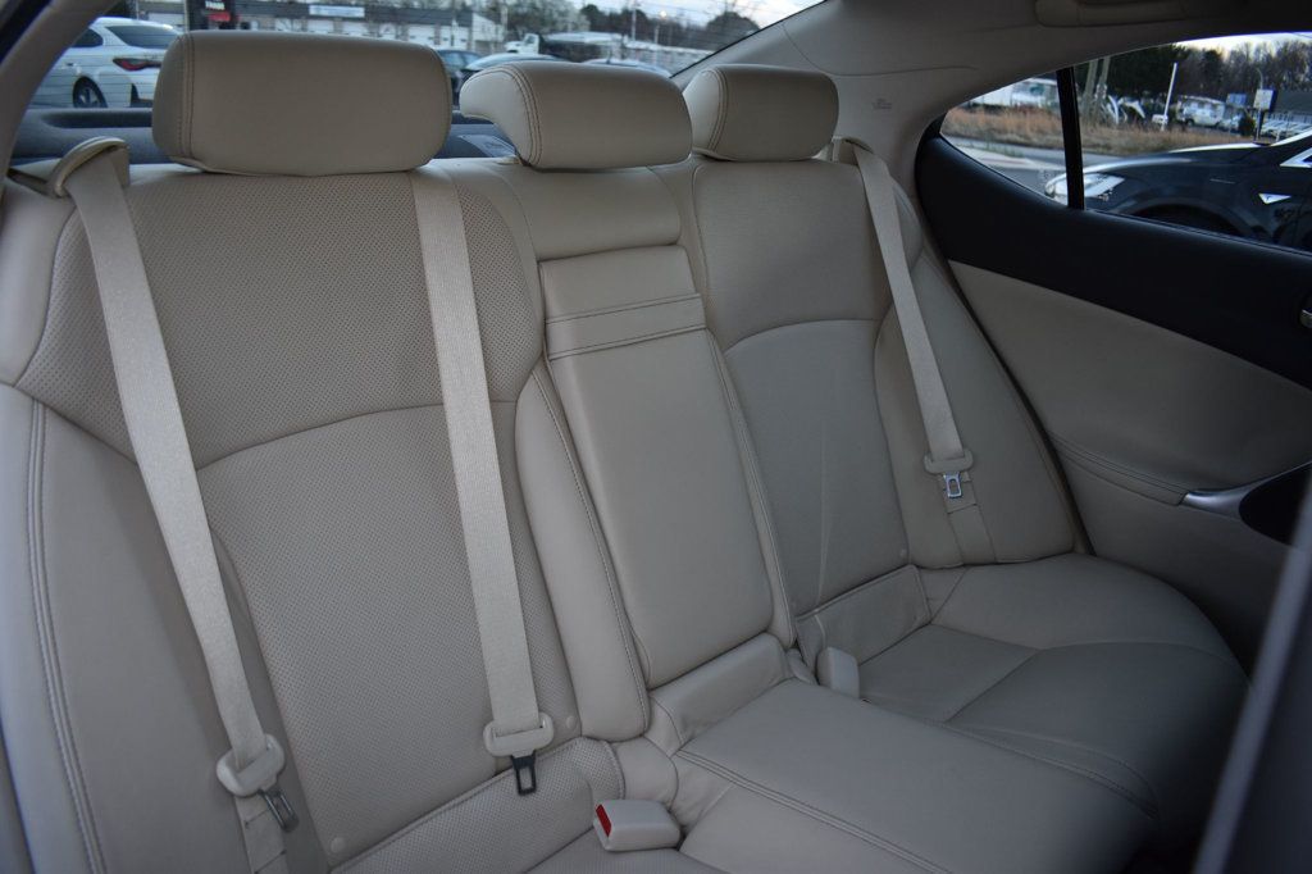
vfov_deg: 47.9
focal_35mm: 27
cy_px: 437
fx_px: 984
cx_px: 656
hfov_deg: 67.4
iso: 400
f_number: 3.5
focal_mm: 18
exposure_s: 1/100
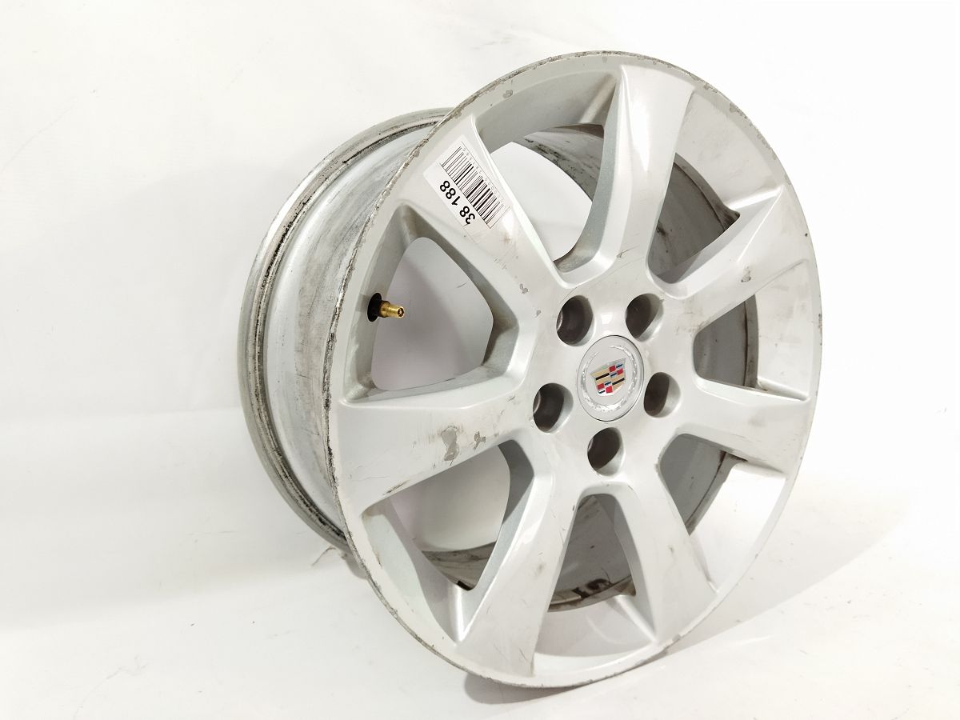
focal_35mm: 27
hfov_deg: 65.3
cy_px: 360
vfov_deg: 51.4
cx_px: 480
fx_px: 749
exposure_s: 1/50
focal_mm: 4.71
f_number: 1.79
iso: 266
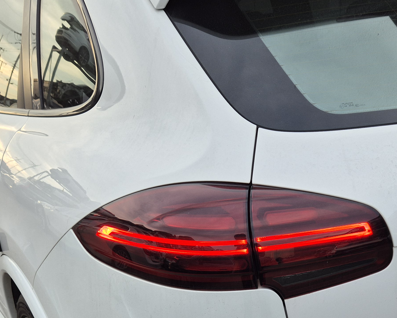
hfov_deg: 36.8
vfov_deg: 28.3
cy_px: 324
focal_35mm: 50
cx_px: 278
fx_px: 588
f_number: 1.8
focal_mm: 5.4
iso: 40
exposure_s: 1/180
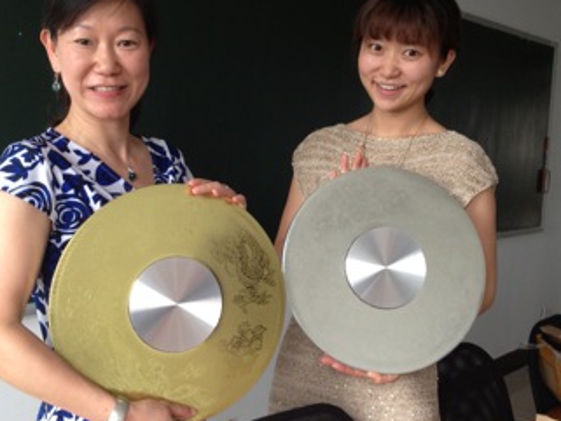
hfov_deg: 39.6
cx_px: 260
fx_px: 778
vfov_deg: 30.3
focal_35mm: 48
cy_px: 225
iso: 64
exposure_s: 1/20
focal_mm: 4.28
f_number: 2.4
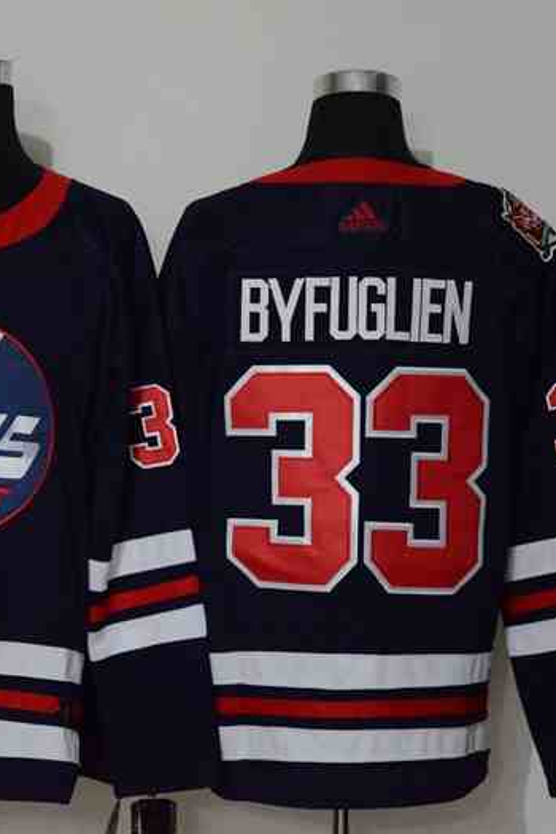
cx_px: 135
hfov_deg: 10.0
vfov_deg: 15.0
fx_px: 3174
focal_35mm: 137
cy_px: 419
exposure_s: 1/25
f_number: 5
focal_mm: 60
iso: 4000
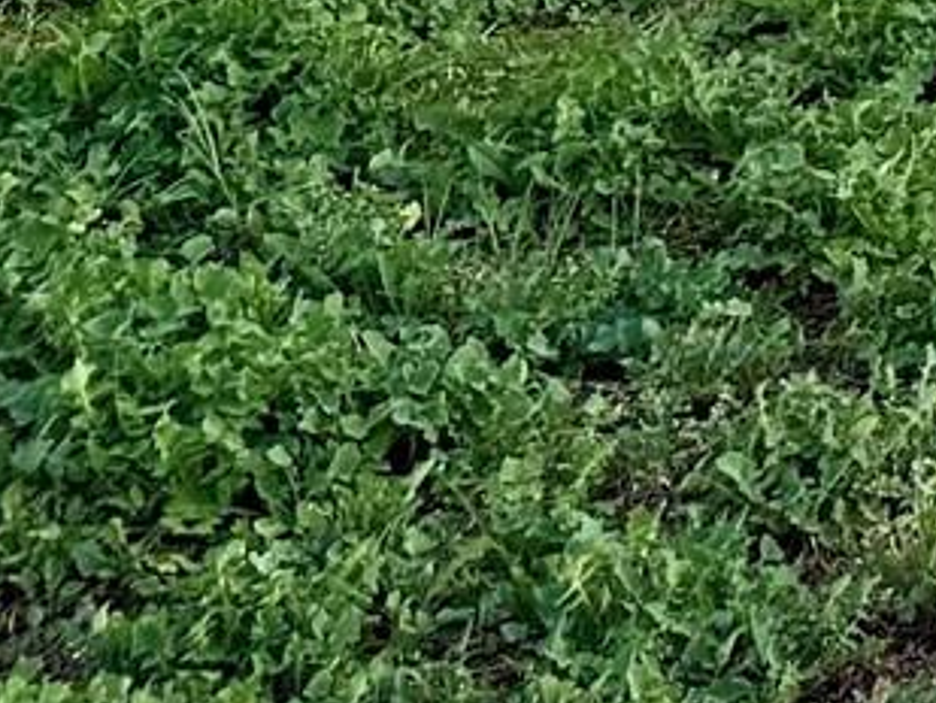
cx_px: 3017
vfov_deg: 8.2
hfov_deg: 9.2
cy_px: -1254
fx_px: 4301
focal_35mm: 159
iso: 80
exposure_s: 1/506
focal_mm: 6.76
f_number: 1.78
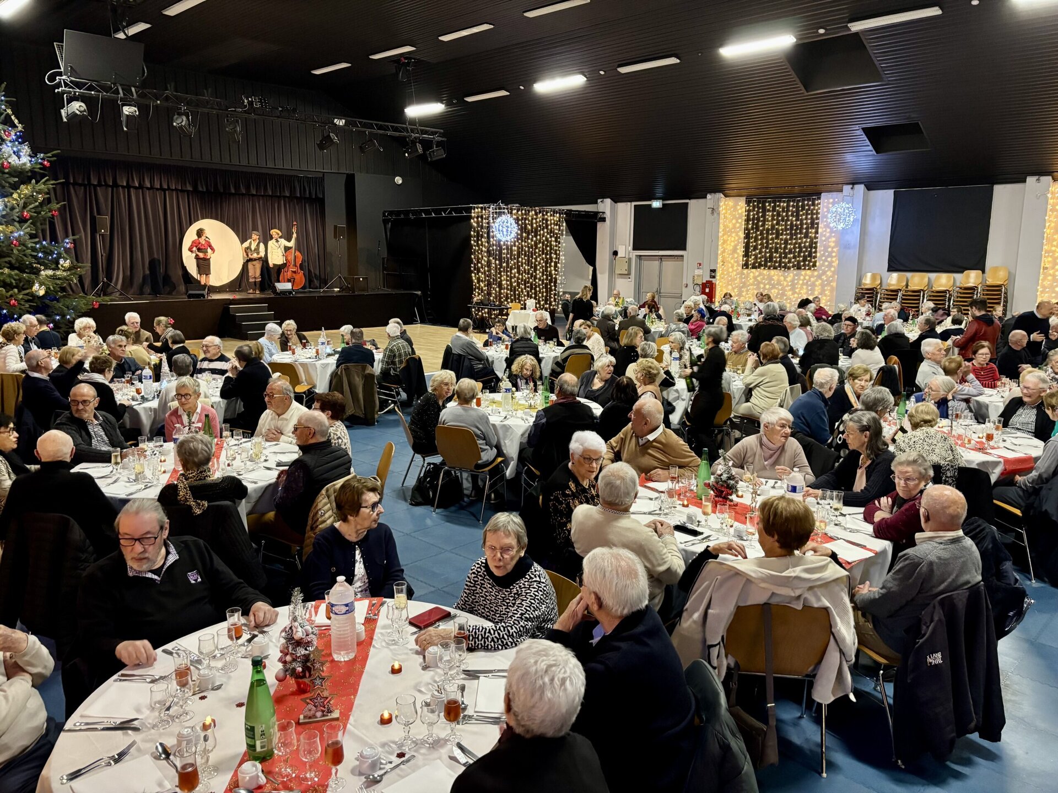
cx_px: 529
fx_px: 795
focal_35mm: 26
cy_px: 396
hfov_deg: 67.3
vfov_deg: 53.1
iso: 500
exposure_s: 1/25
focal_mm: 5.96
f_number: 1.6
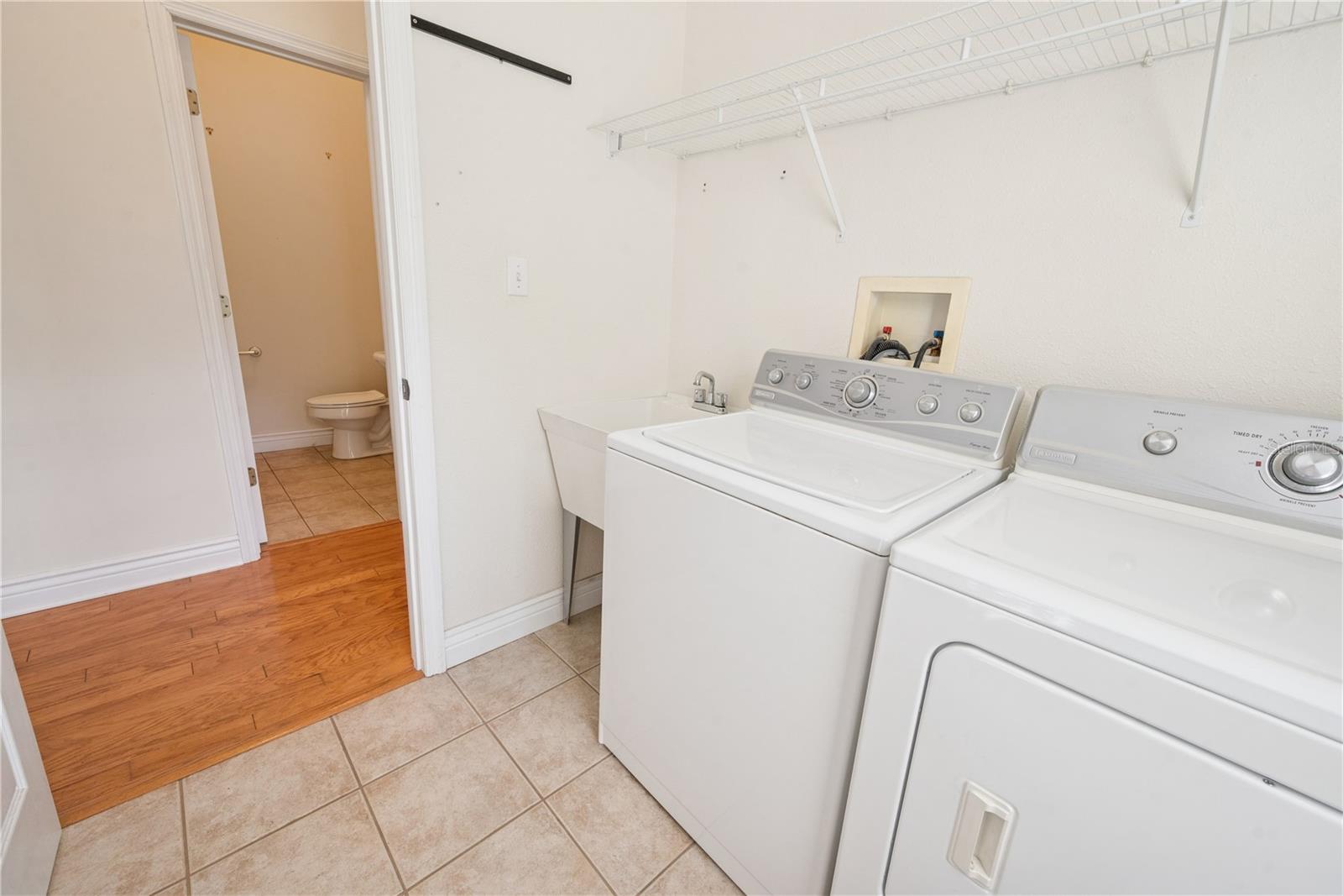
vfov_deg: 81.2
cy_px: 448
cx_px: 672
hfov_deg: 104.2
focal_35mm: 14
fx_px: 522
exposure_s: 1/80
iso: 400
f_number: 9
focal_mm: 14
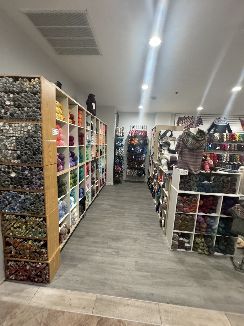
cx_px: 122
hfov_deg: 85.7
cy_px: 163
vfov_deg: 102.1
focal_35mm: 14
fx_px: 132
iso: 320
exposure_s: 1/60
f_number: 2.2
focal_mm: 2.22
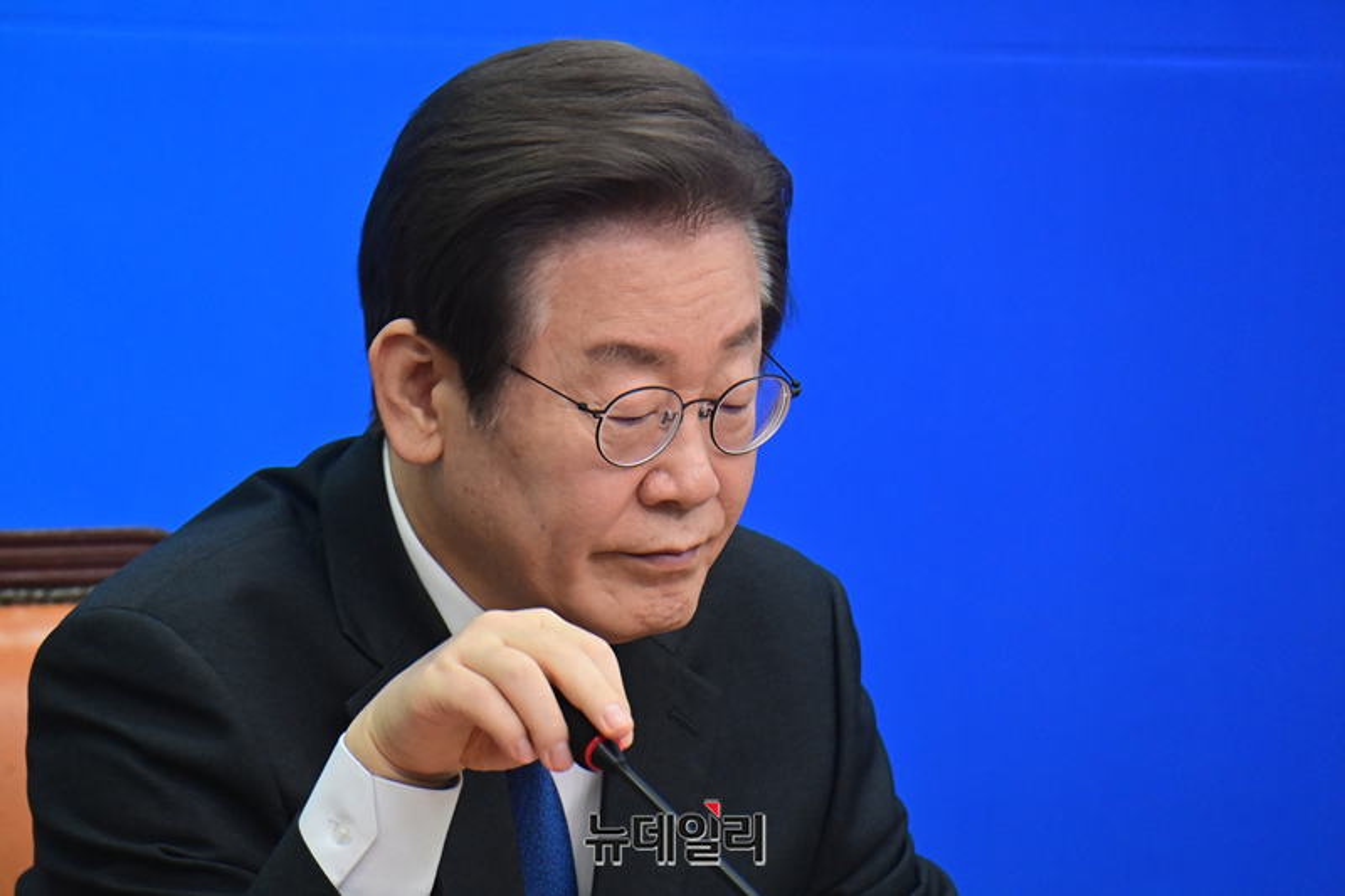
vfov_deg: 3.4
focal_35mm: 400
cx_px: 672
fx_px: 14940
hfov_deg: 5.2
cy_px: 448
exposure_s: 1/320
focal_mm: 400
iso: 6400
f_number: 7.1
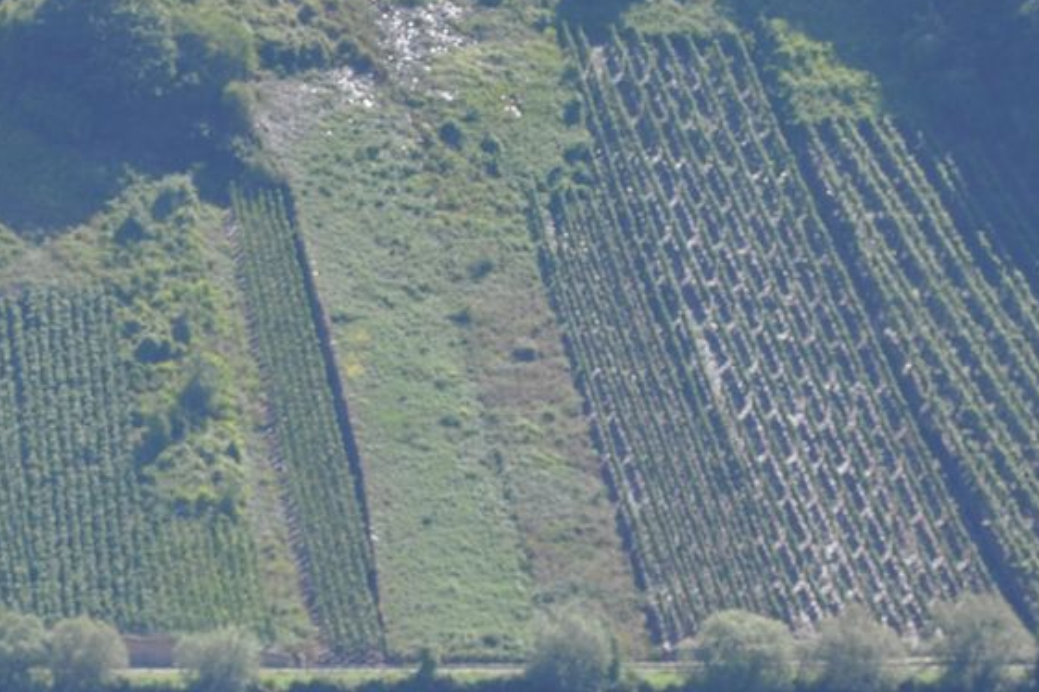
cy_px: 668
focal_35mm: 448
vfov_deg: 3.1
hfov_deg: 4.6
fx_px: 12941
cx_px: 200
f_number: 5.6
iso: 200
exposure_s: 1/500
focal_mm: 105
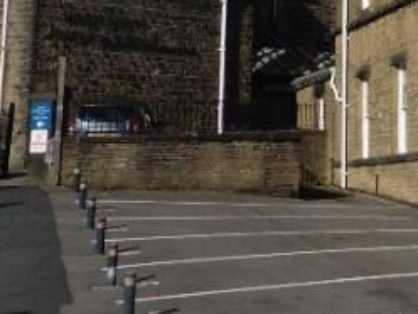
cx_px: 806
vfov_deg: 14.4
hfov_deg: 16.0
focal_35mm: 99
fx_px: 1195
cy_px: -84
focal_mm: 4.3
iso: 100
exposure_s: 1/1600
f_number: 4
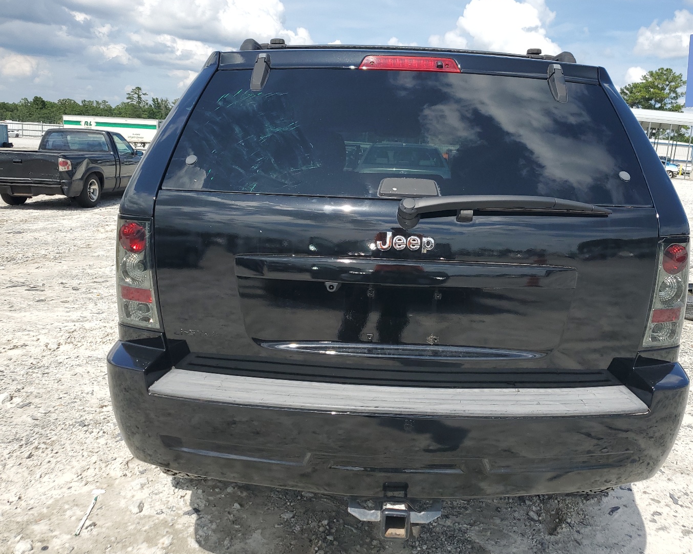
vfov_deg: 48.5
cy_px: 268
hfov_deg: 58.6
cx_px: 385
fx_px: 615
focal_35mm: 30
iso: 50
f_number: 1.5
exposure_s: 1/3333
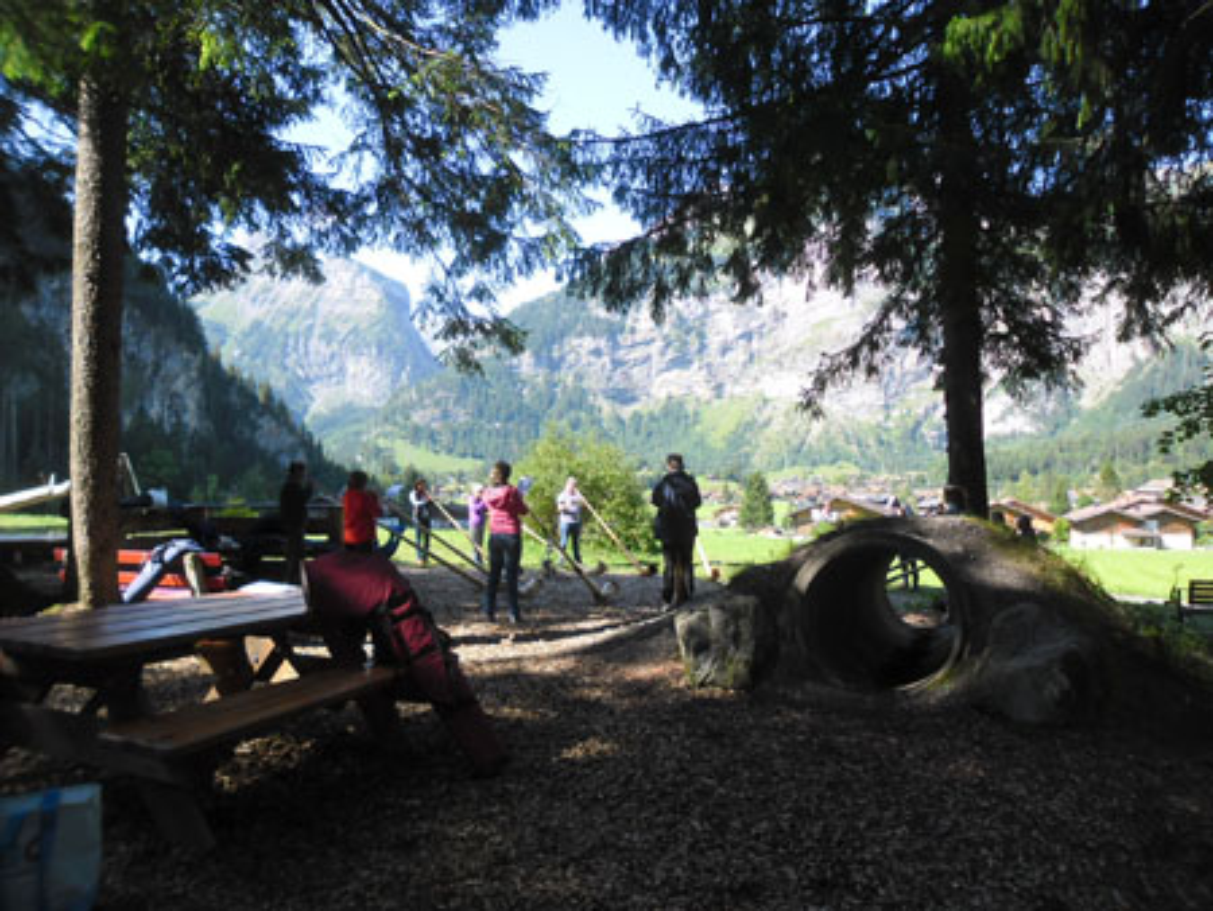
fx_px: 947
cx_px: 606
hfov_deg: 65.3
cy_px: 456
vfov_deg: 51.4
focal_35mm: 27
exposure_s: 1/152
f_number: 3.5
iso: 80
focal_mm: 4.9
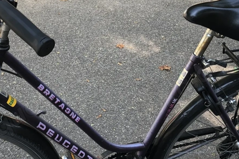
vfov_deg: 20.6
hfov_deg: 30.5
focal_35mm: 66
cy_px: 103
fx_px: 438
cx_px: 113
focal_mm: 3.99
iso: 20
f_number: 1.8
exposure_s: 1/204
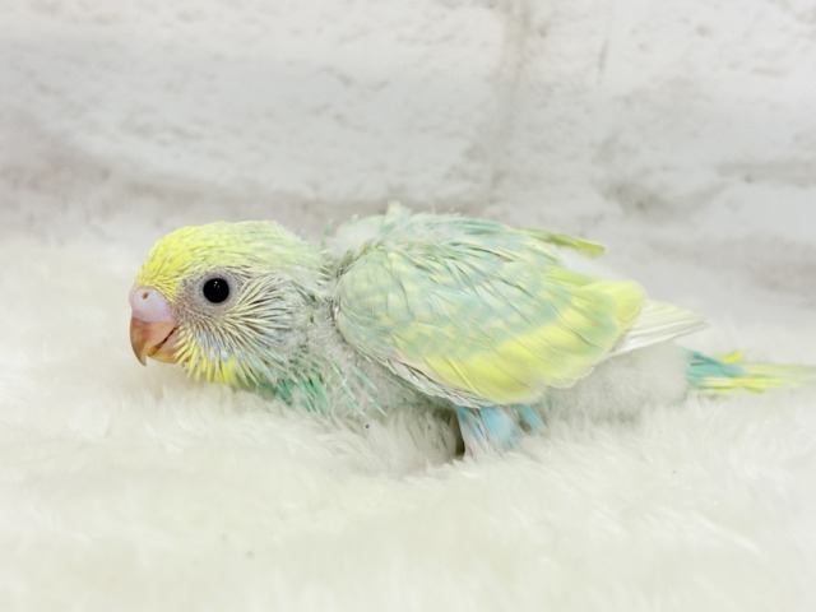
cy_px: 306
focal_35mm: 52
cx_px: 408
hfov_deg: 36.8
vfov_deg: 28.0
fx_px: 1226
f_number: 1.6
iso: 64
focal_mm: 5.96
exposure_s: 1/100
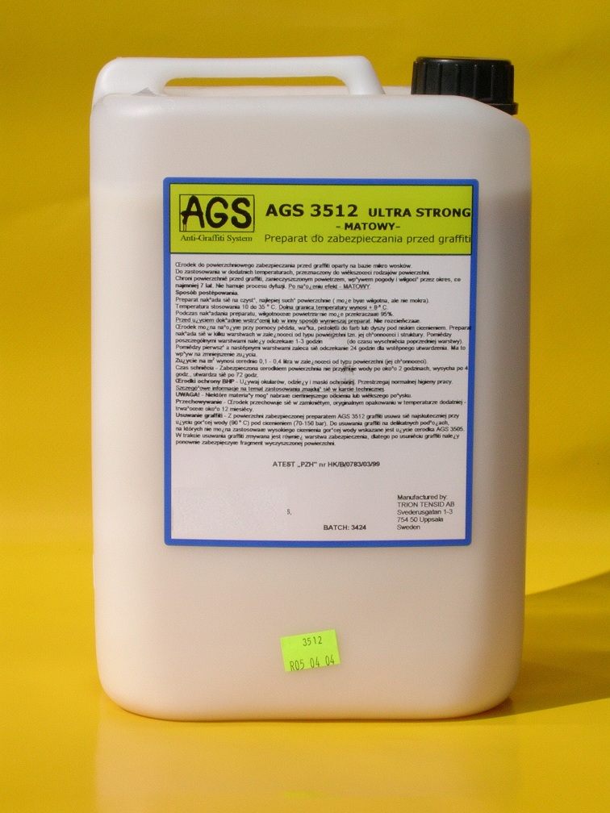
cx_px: 305
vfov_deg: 17.7
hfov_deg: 13.3
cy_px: 406
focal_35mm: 111
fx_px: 2608
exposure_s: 1/296
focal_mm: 16.8
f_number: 9.6
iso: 70
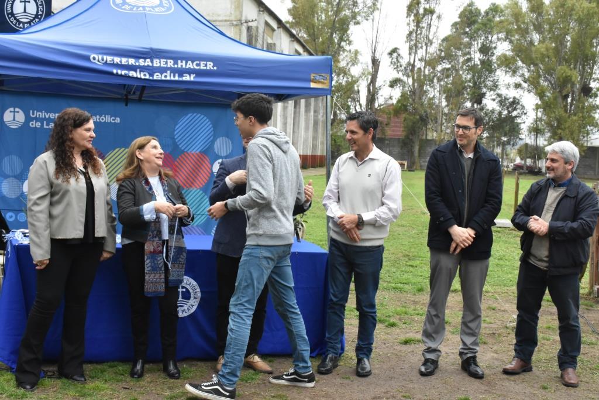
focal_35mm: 48
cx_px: 300
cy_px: 200
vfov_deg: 28.1
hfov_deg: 41.1
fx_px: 799
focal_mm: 32
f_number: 10
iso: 2000
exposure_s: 1/320
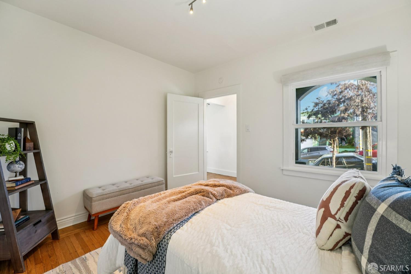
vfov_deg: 81.2
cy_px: 137
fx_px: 160
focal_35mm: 14
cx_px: 206
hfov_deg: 104.3
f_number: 8
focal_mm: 14
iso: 800
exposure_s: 1/25
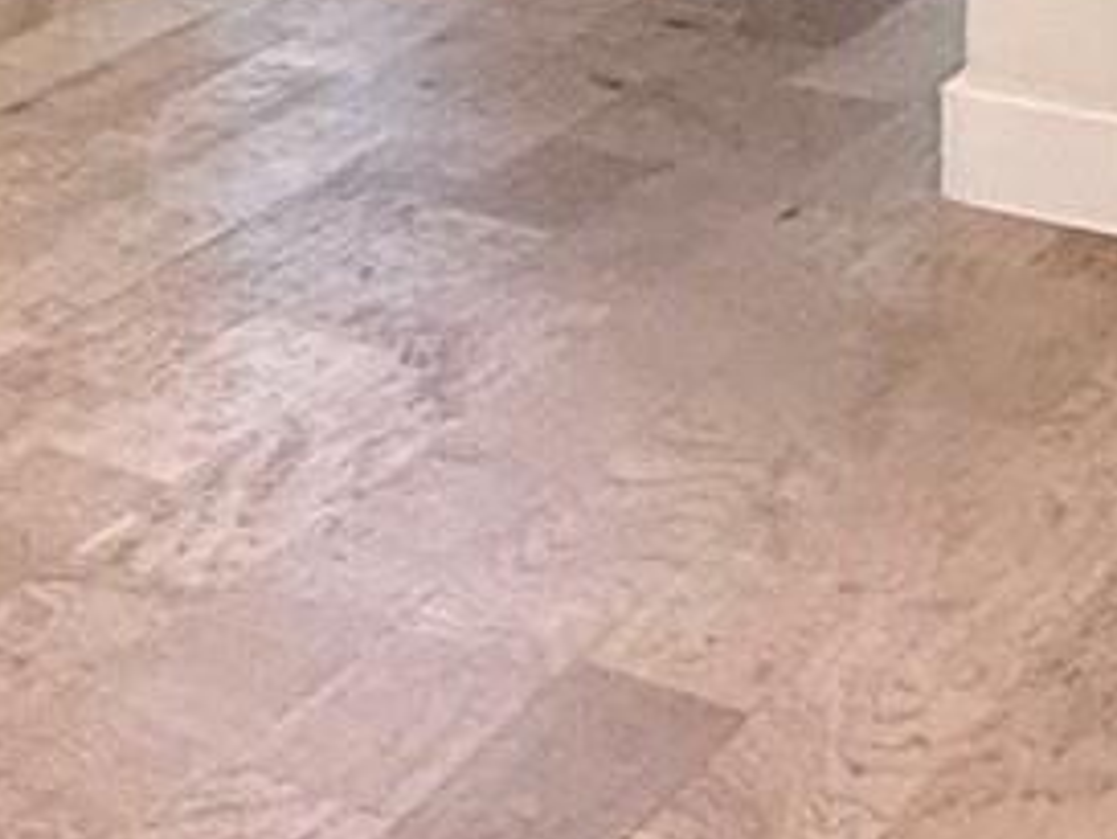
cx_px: -2107
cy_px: -913
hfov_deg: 11.7
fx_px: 3390
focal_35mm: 105
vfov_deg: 12.3
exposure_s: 1/60
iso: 250
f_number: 2.2
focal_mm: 2.22
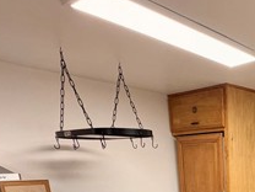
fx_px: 317
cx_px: 256
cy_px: 270
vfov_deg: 26.6
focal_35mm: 43
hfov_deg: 38.7
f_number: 2.2
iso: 200
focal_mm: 2.22
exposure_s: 1/120
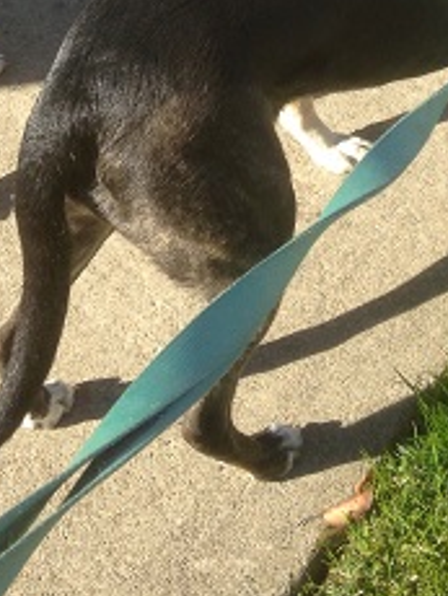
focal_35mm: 86
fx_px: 1481
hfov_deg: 17.2
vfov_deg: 21.2
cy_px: -117
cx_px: 295
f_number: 2.4
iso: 50
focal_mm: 4.12
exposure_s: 1/616
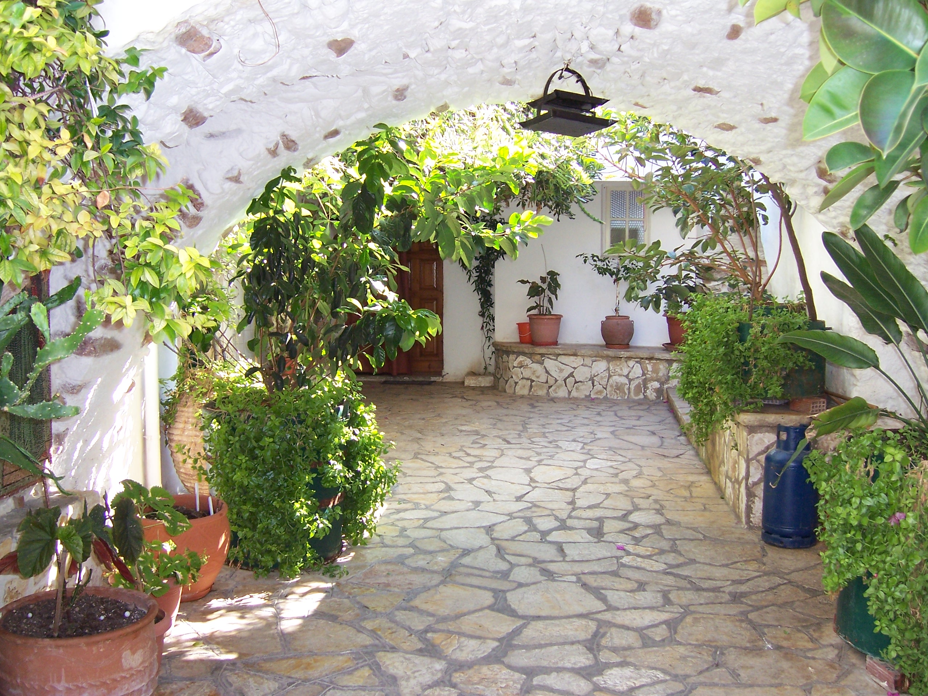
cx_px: 464
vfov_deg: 39.7
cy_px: 348
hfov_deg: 51.4
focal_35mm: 36
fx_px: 965
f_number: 3
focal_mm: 6
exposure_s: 1/90
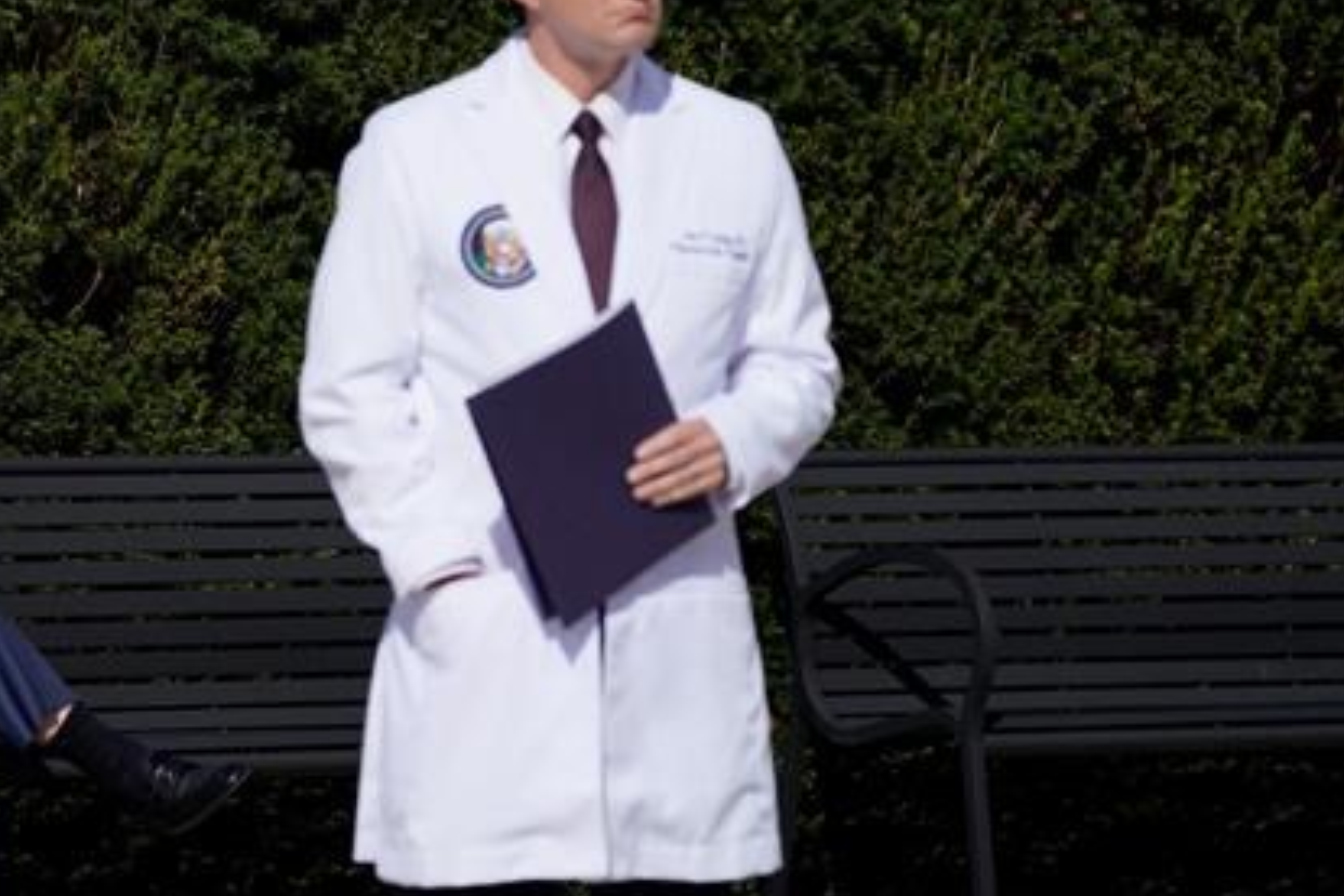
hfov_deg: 6.3
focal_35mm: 328
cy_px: 411
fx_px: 12244
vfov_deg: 4.2
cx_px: 295
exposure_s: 1/3200
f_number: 5.6
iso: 200
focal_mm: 209
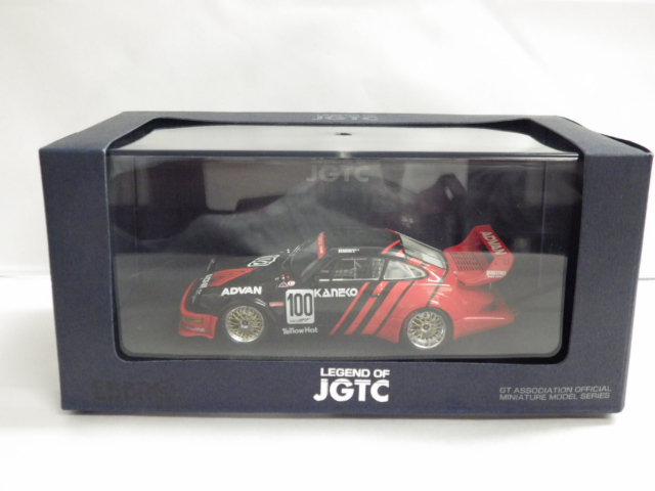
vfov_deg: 35.1
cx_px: 328
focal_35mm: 41
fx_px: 776
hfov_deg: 45.8
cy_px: 246
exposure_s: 1/40
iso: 800
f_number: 3.6
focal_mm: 7.4
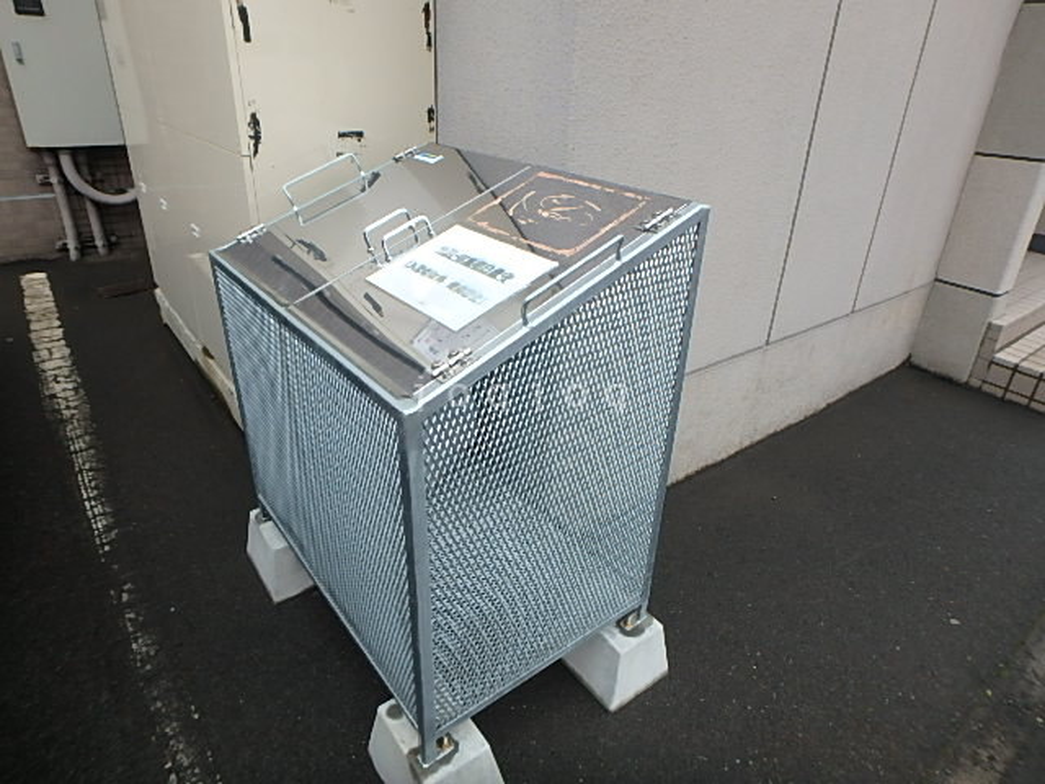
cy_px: 392
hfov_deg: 79.0
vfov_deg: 63.4
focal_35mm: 21
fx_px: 634
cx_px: 522
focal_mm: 3.7
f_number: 3.5
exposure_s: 1/125
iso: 125
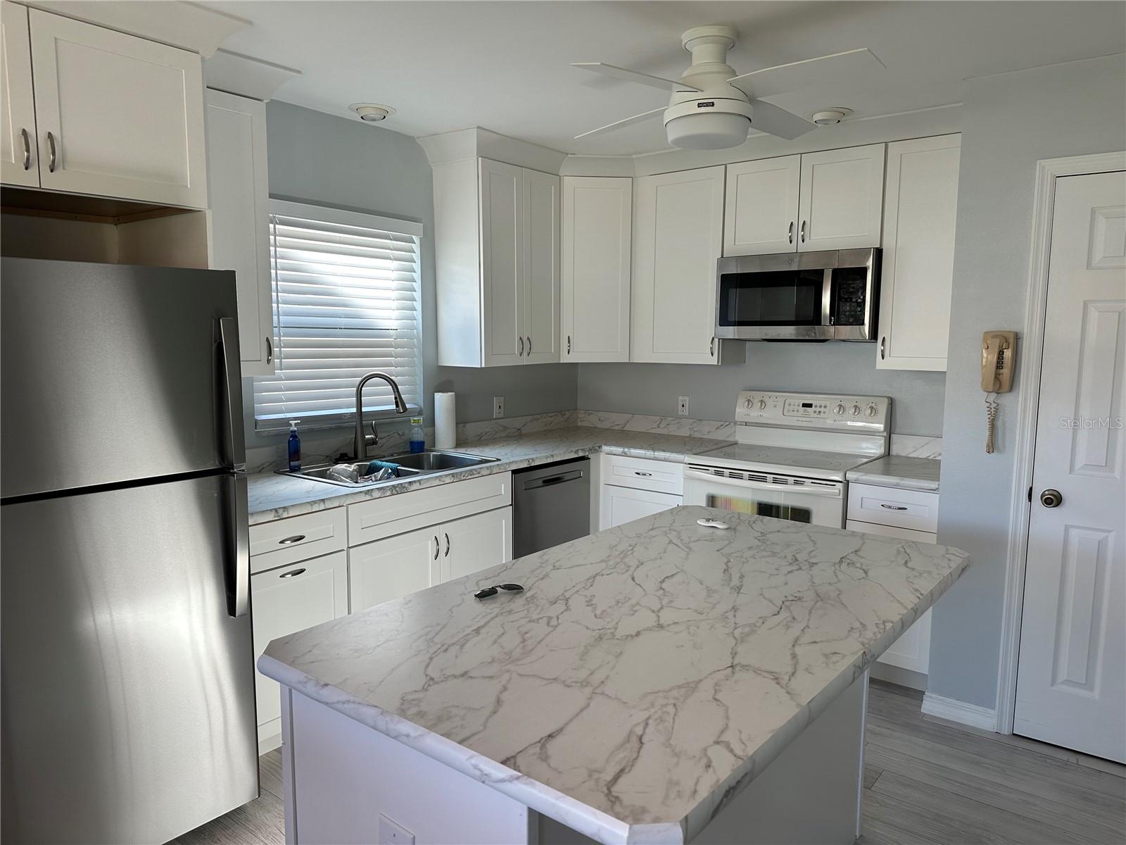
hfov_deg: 71.6
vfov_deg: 56.8
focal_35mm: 24
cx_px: 563
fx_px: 781
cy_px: 422
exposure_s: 1/120
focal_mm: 6.86
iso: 100
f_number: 1.78
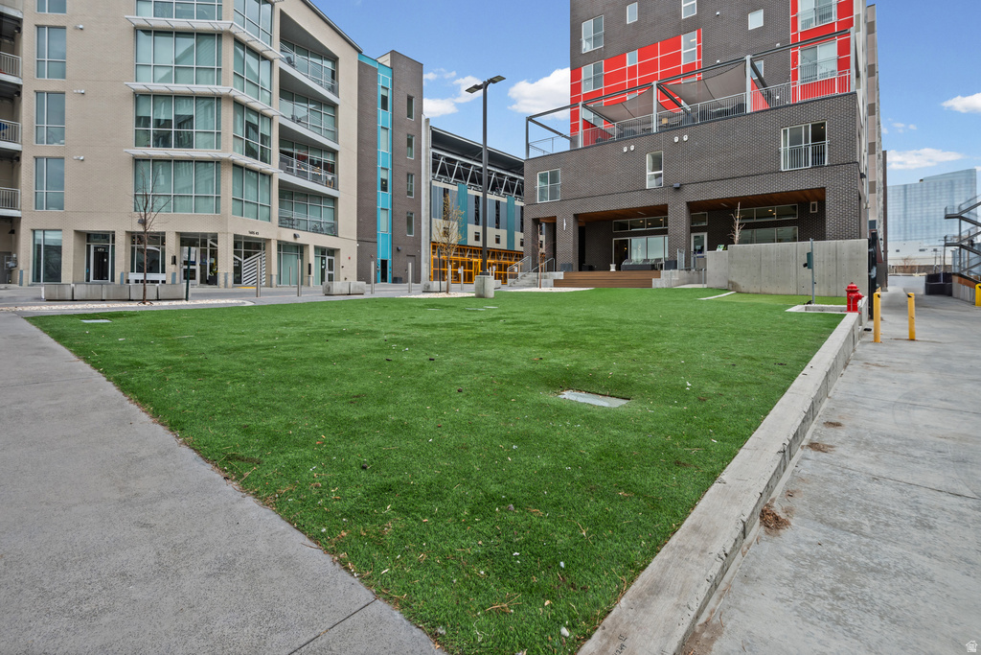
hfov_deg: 93.3
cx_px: 490
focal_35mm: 17
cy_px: 328
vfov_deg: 70.5
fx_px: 463
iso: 250
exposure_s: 1/30
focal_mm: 17
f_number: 9
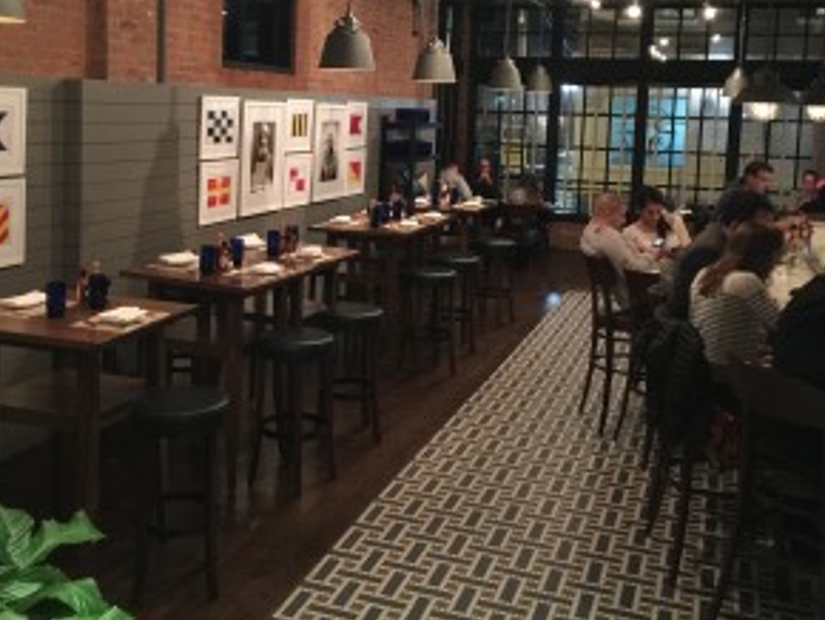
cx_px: 356
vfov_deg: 35.6
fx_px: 954
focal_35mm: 40
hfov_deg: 46.6
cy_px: 202
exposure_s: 1/4
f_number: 2.2
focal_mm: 4.15
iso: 125
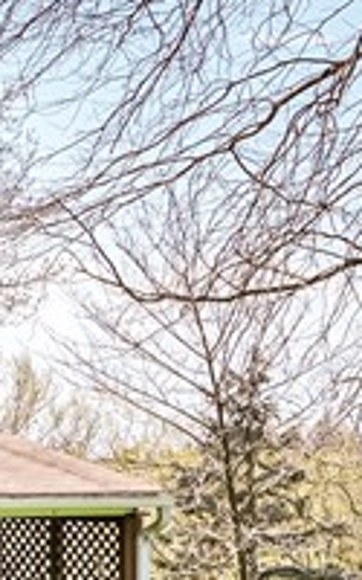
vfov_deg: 19.2
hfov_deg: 8.7
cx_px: -893
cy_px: 439
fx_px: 1701
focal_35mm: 108
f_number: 8
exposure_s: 1/250
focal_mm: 19.5
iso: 200
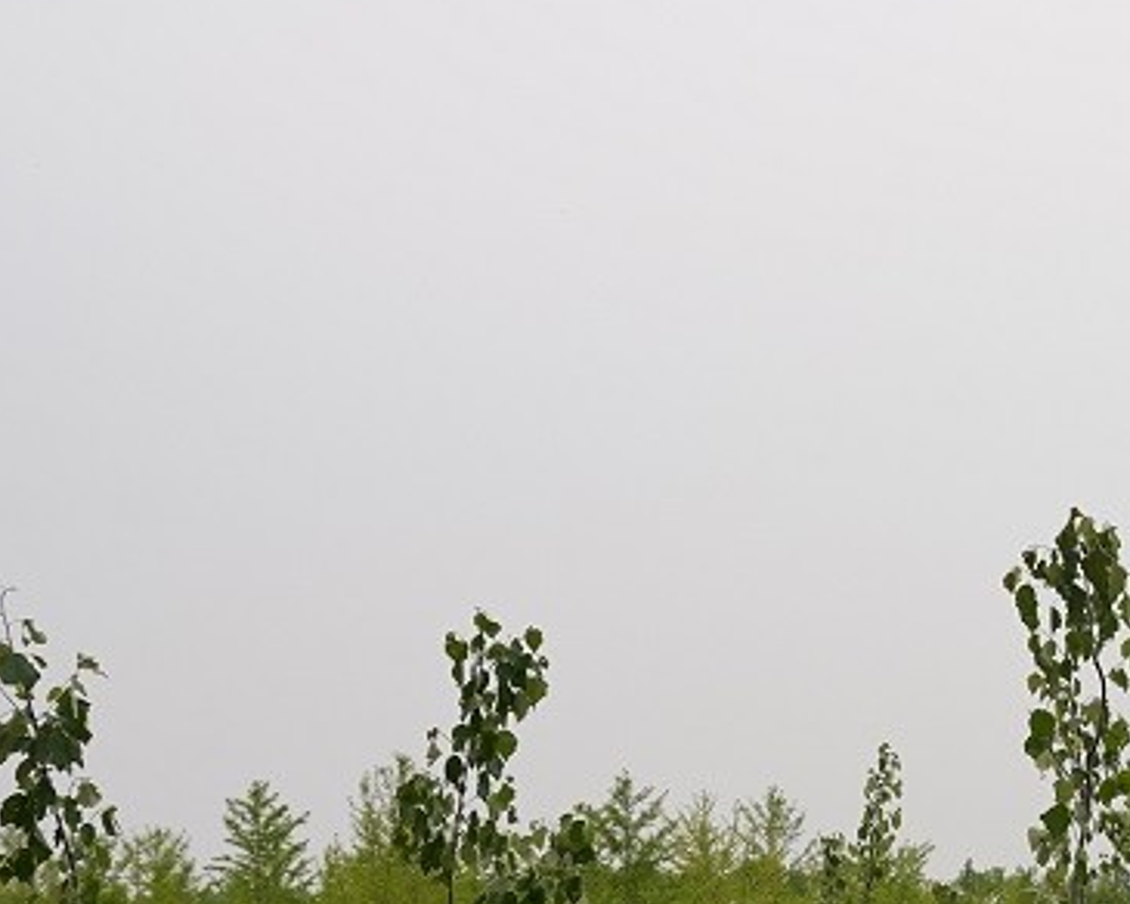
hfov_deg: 21.4
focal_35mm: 79
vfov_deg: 19.1
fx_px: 2642
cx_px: 1551
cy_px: 779
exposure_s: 1/500
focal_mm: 24
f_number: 5.6
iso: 250
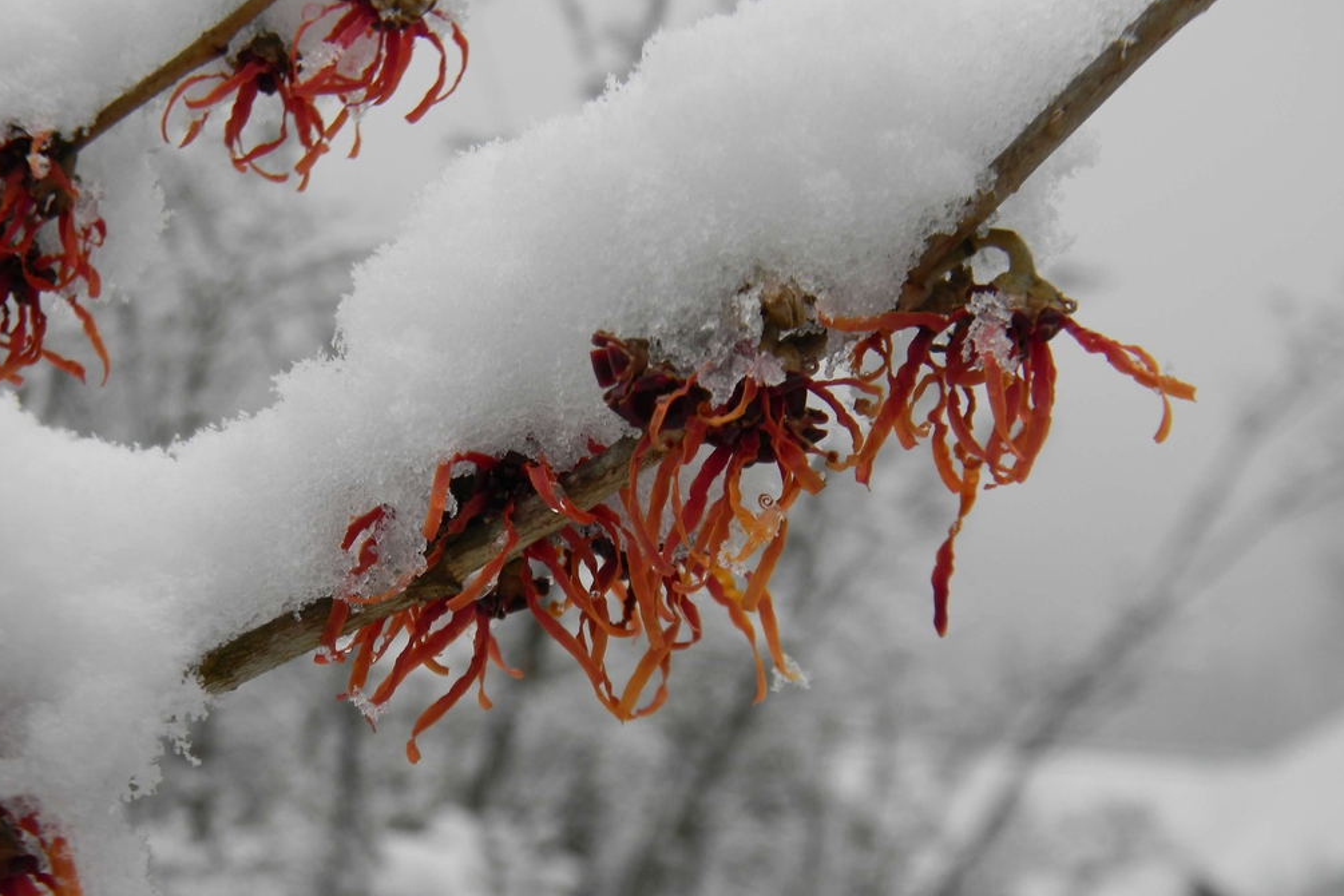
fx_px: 1979
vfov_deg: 25.5
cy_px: 479
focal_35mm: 53
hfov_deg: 37.5
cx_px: 663
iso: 80
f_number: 4.3
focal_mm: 12.2
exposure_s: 1/177
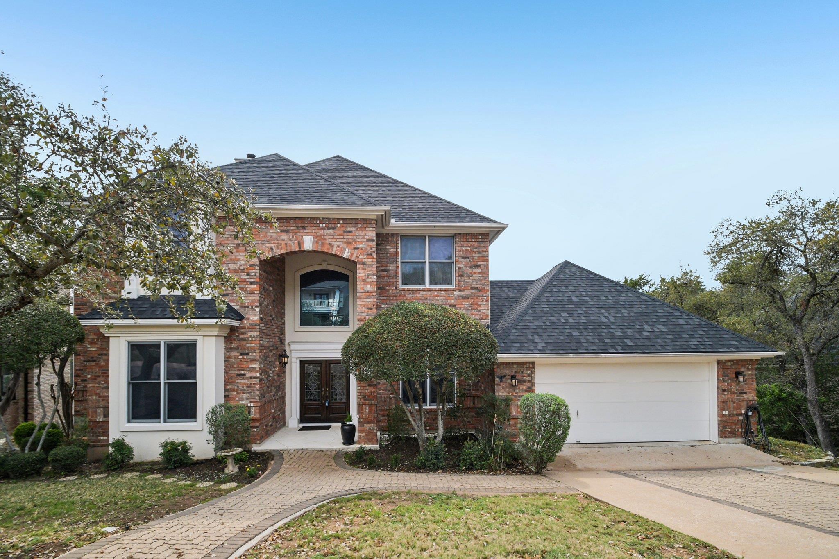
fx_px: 350
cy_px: 280
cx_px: 420
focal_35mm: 15
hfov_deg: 100.4
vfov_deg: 77.3
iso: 400
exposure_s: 1/640
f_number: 8
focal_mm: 10
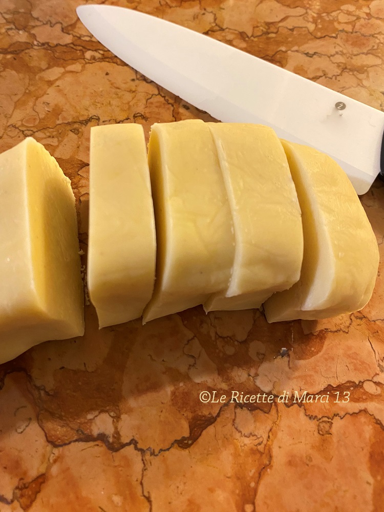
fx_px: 385
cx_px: 192
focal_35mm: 26
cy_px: 256
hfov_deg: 53.1
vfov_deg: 67.3
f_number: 1.8
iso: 500
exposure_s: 1/33
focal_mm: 4.25
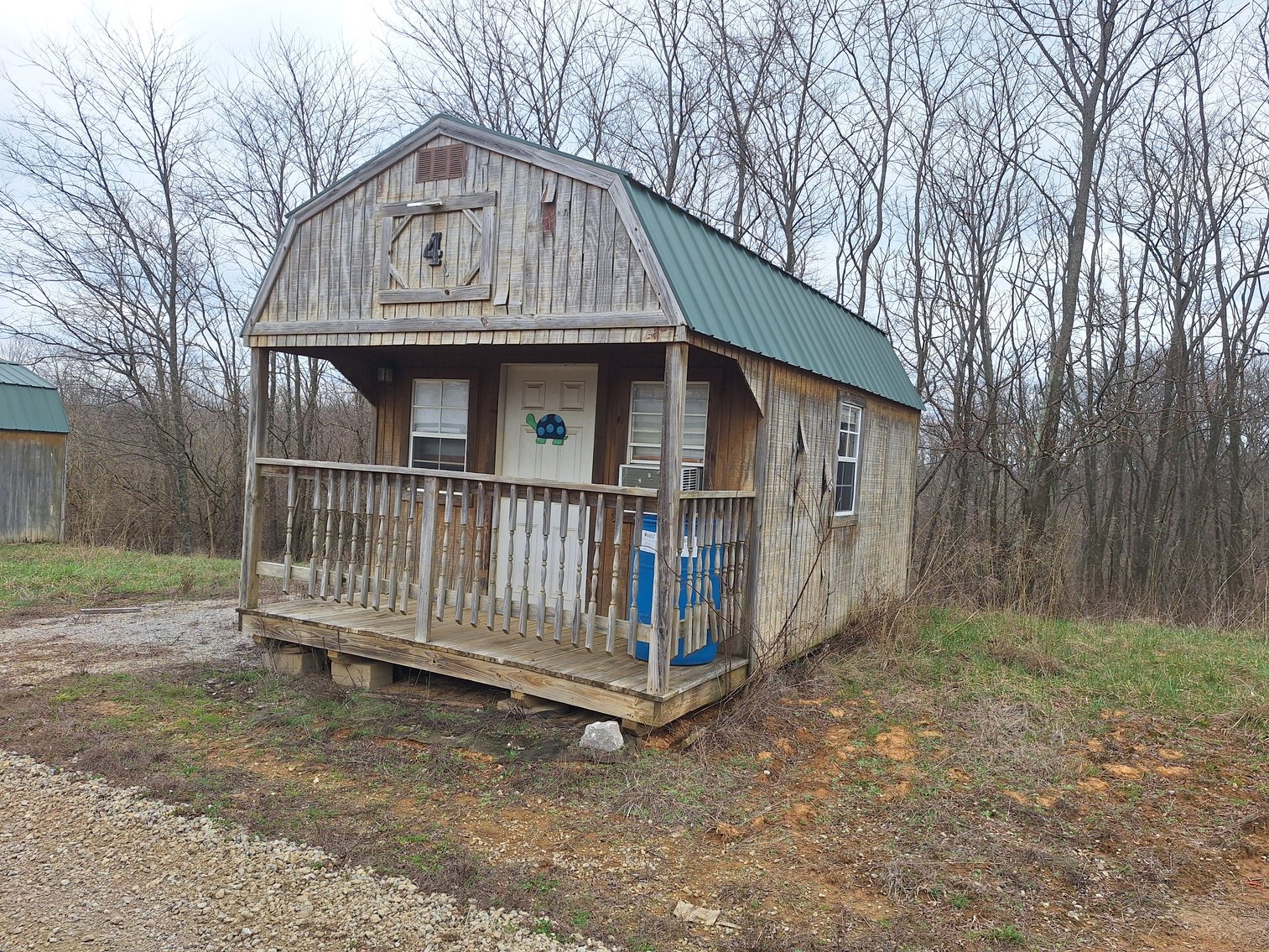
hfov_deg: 73.9
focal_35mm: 23
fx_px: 843
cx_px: 634
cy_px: 476
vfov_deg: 58.9
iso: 40
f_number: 1.8
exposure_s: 1/1182
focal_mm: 5.54
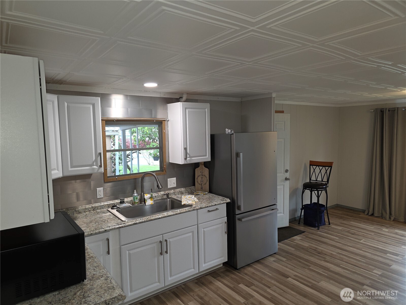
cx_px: 203
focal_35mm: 23
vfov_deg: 58.9
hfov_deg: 73.9
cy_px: 152
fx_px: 270
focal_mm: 6.3
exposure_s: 1/60
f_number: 1.7
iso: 100
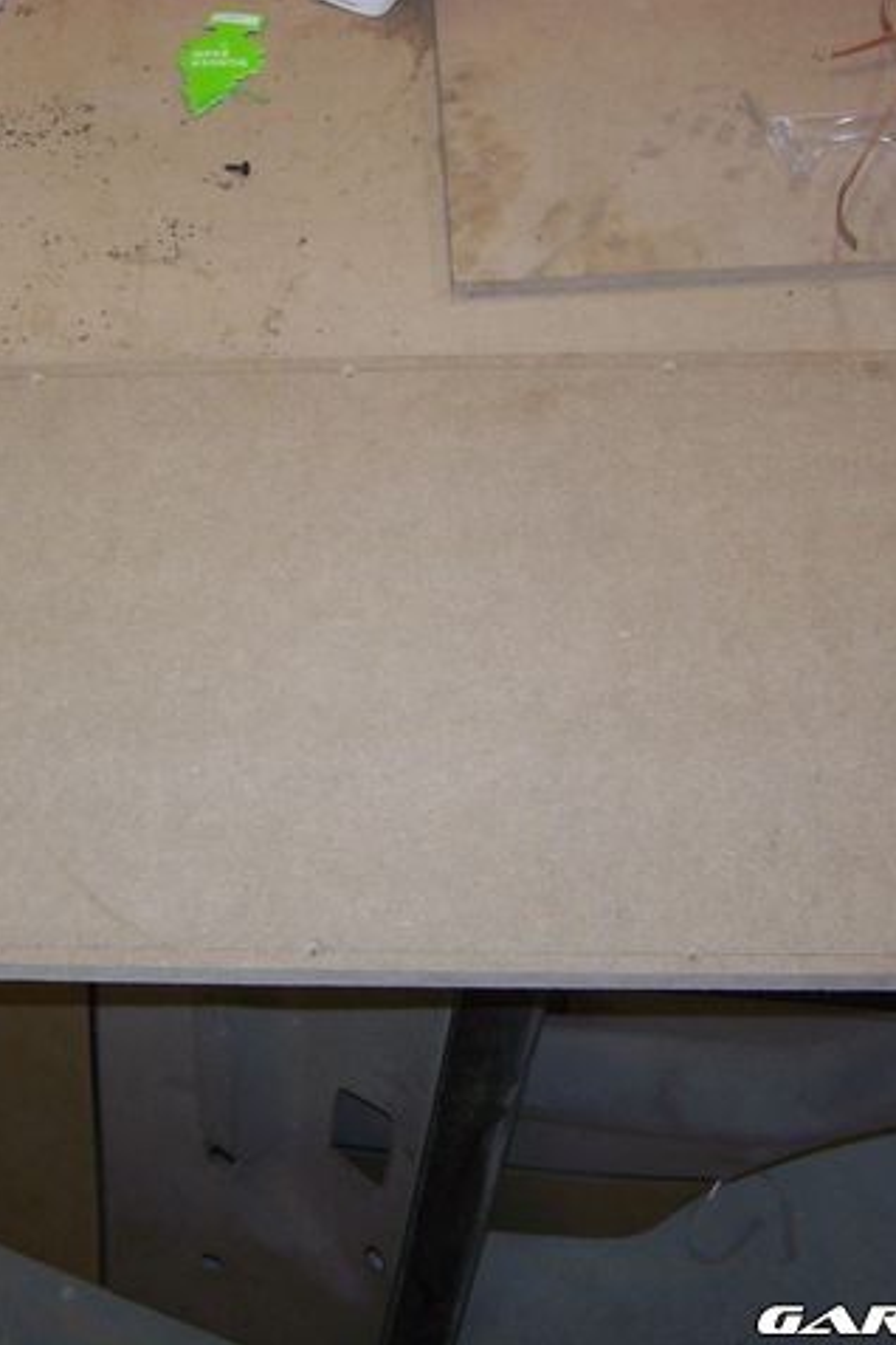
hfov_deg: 25.4
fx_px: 1979
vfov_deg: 37.5
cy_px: 671
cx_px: 338
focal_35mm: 53
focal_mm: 6.3
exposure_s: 1/60
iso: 80
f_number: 2.8
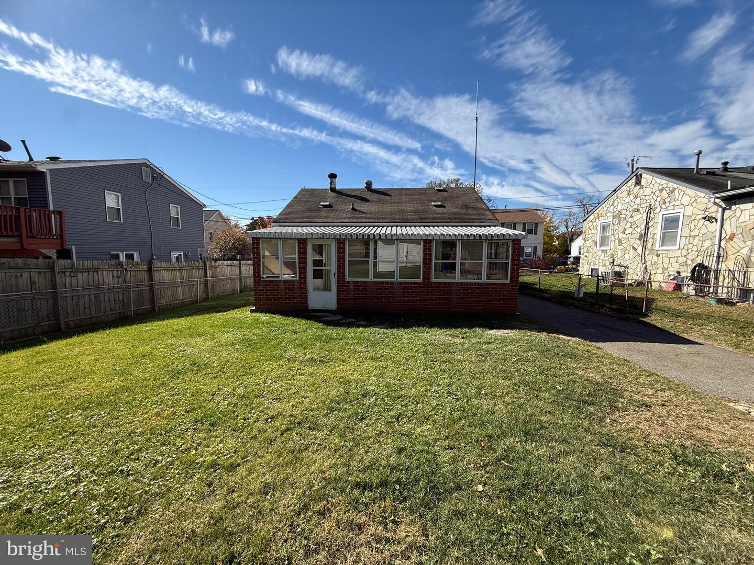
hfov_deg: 102.1
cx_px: 377
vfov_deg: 85.7
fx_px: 305
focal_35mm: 14
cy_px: 282
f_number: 2.2
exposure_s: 1/1211
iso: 50
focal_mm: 2.22
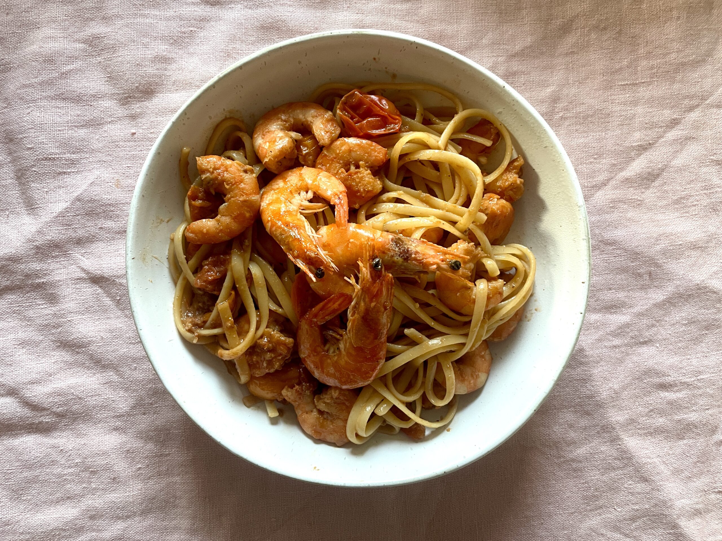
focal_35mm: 26
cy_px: 270
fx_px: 542
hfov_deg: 67.3
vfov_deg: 53.1
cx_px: 361
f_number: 1.6
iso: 200
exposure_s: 1/50
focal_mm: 4.2
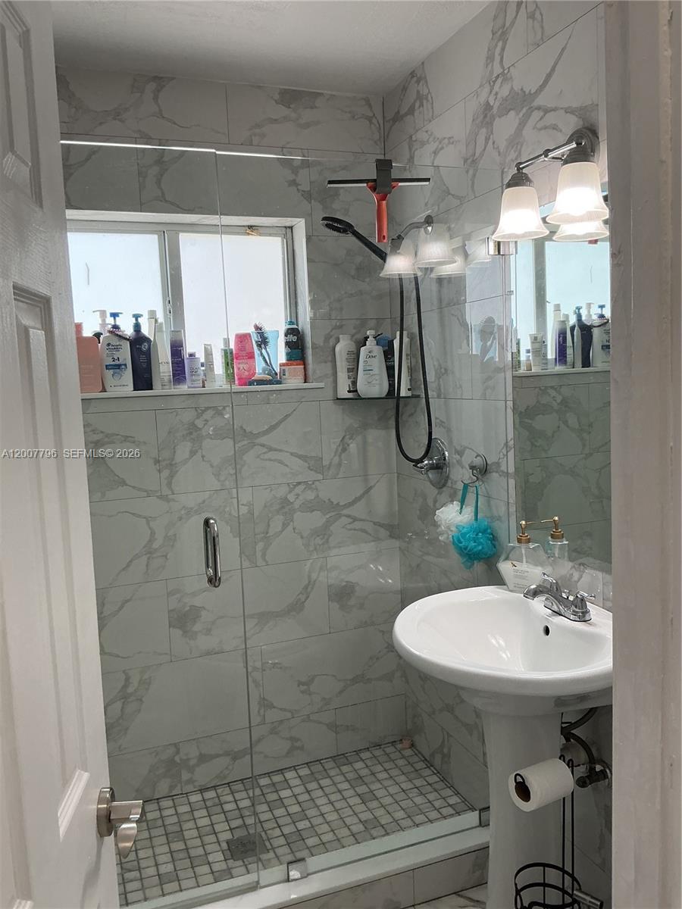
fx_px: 762
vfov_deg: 61.7
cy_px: 454
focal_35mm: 29
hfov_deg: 48.2
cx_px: 341
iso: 50
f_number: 1.8
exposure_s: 1/100
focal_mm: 3
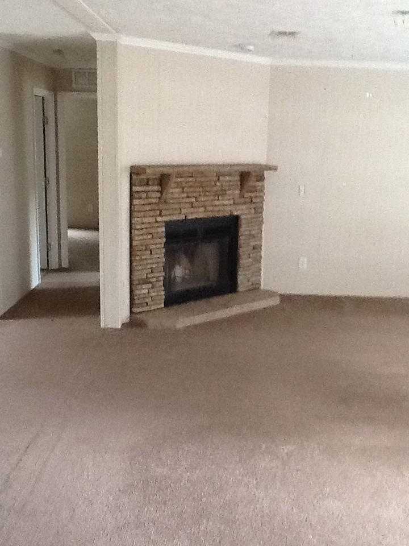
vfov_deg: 42.9
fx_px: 693
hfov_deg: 32.9
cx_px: 204
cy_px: 273
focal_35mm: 44
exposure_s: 1/30
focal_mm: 2.03
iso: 250
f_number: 2.4
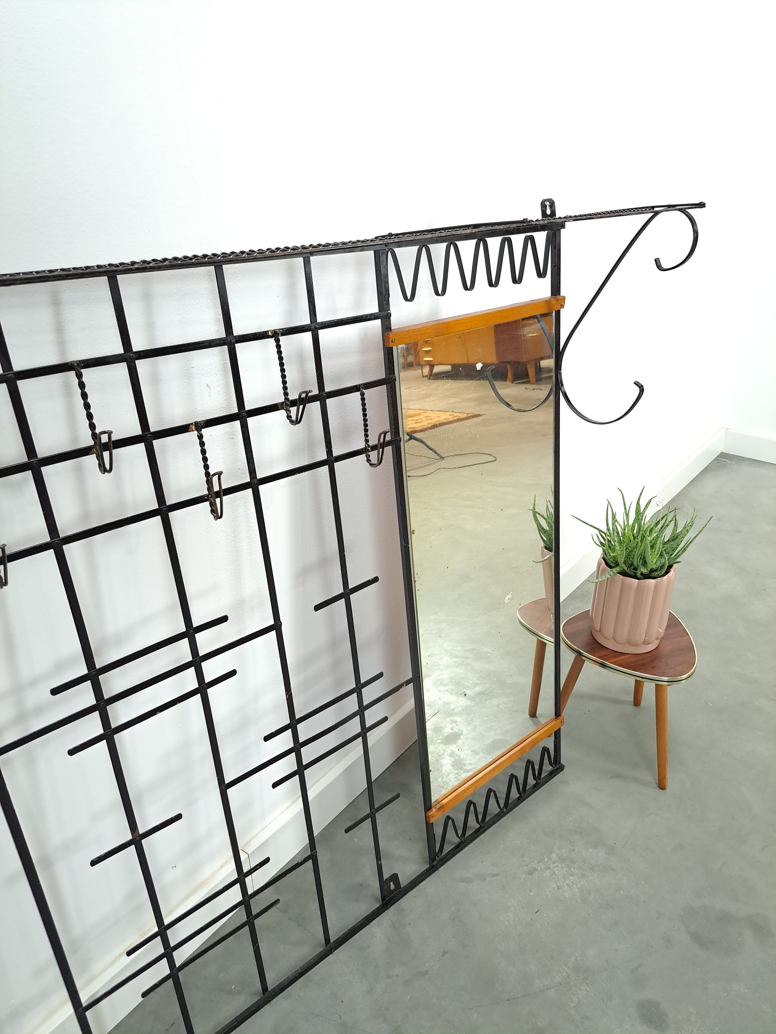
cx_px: 388
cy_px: 517
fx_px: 717
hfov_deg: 56.8
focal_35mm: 24
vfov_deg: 71.6
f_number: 1.8
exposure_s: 1/50
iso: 400
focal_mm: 5.23
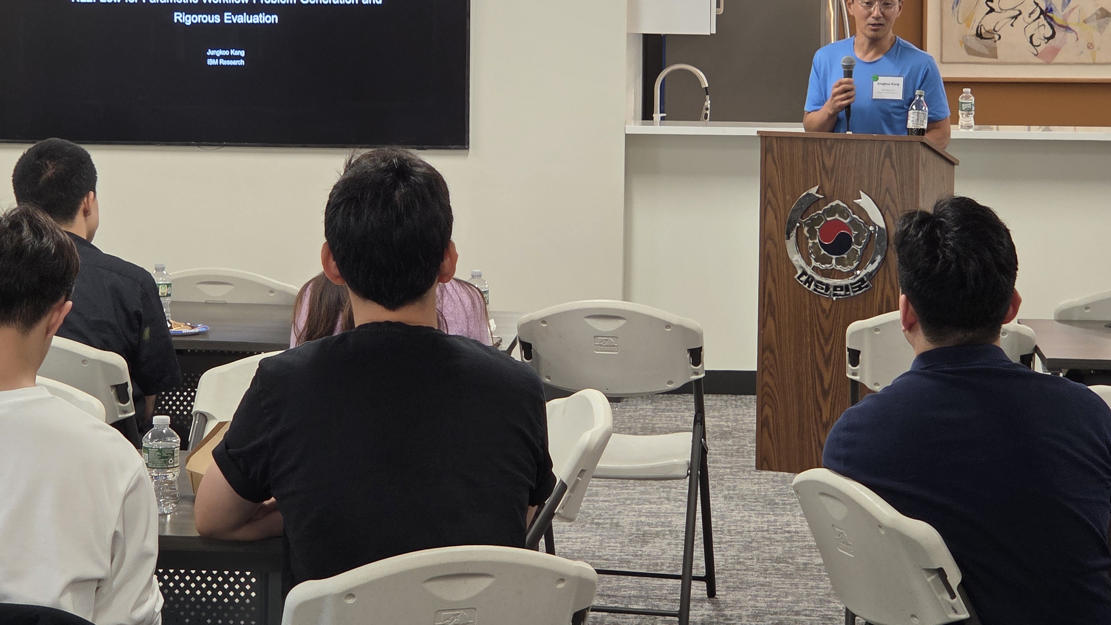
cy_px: 167
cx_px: 530
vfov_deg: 12.7
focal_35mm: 95
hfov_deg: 22.5
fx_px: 2799
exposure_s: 1/63.7
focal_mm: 7
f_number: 2.4
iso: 125
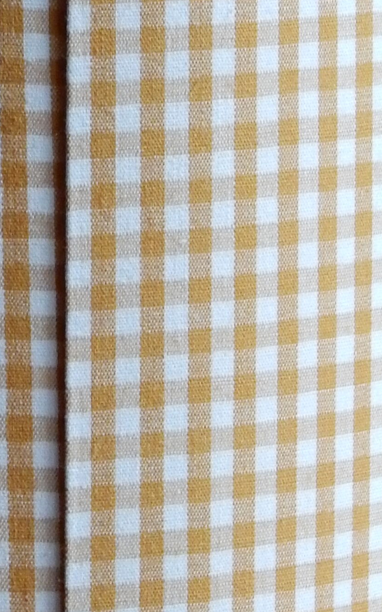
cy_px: 502
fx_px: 5147
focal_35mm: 309
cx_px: -107
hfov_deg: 4.2
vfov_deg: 6.8
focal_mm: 14.9
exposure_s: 1/30
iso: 400
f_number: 5
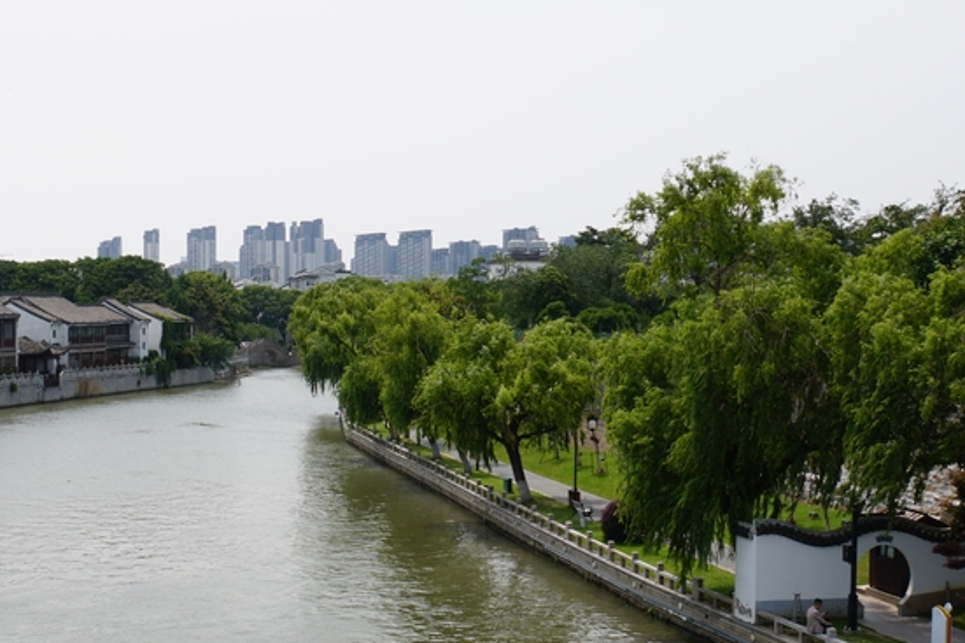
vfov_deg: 21.8
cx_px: 222
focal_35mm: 62
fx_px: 1664
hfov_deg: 31.7
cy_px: 406
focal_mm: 19
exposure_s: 1/125
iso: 100
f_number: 11
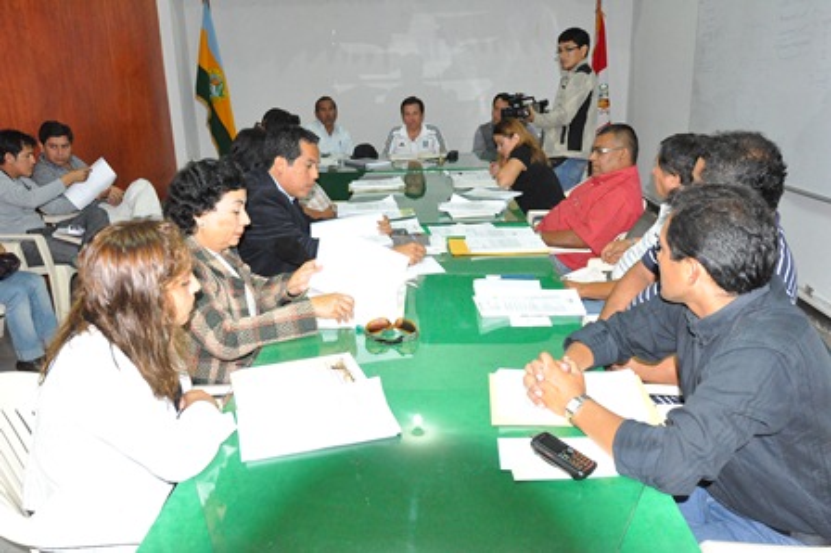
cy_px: 276
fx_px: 692
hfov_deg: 62.0
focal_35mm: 30
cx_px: 416
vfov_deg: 43.5
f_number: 5.6
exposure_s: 1/60
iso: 3200
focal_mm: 20
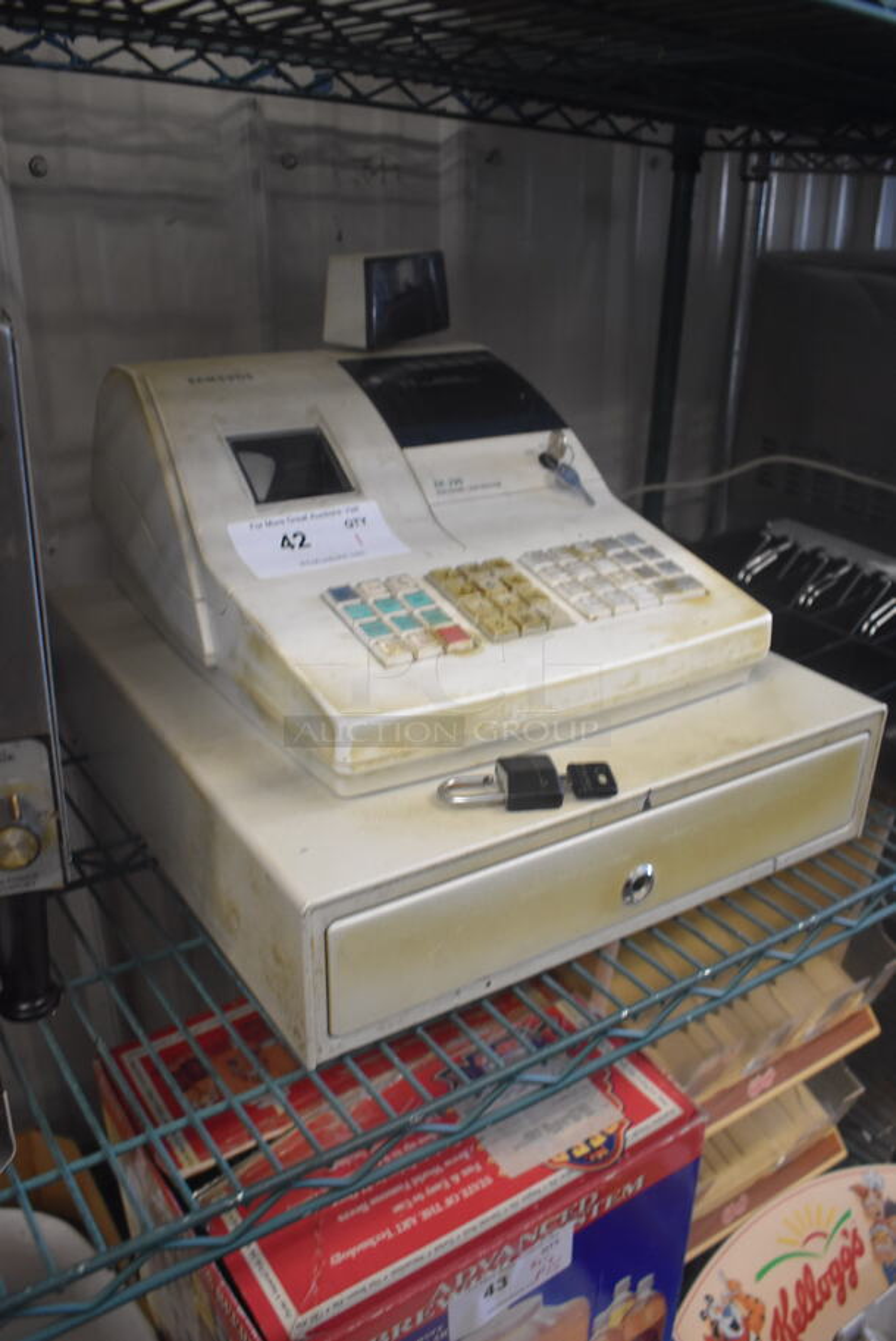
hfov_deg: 43.7
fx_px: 1118
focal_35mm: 30
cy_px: 670
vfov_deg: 61.9
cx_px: 448
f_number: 3.5
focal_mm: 20
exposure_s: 1/125
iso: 1600
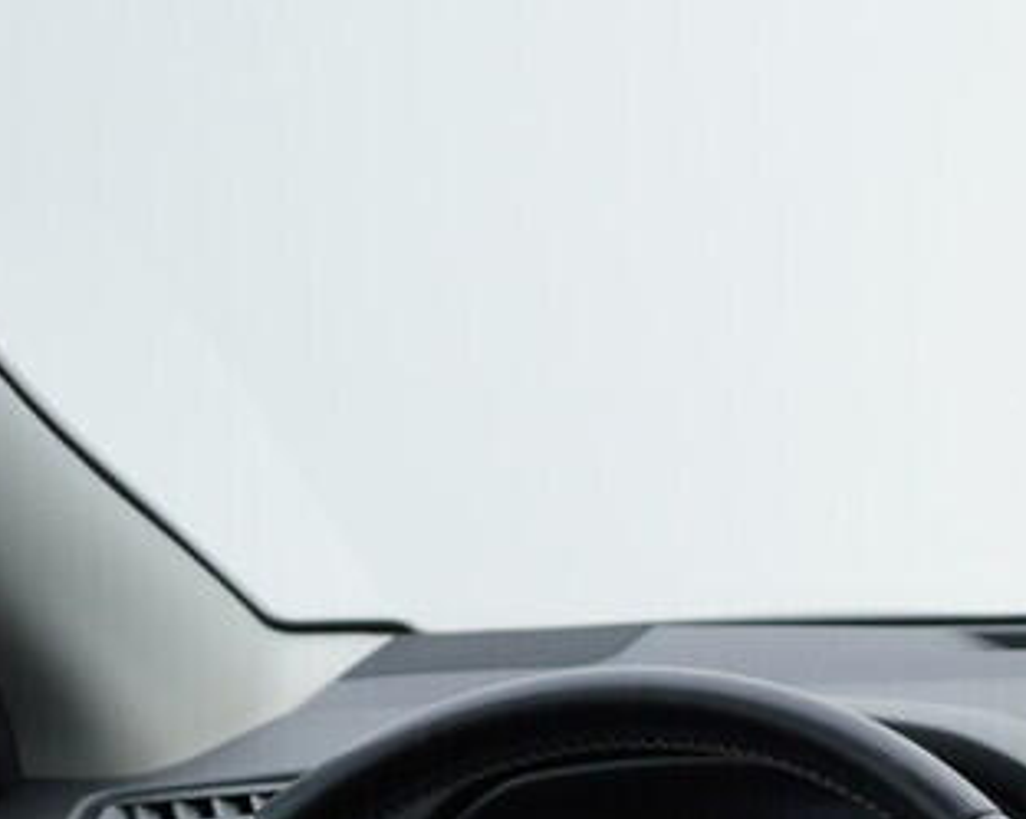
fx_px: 3367
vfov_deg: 13.4
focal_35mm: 111
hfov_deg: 15.6
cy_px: 1038
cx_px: 1641
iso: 125
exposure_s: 1/60
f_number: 3.5
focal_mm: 24
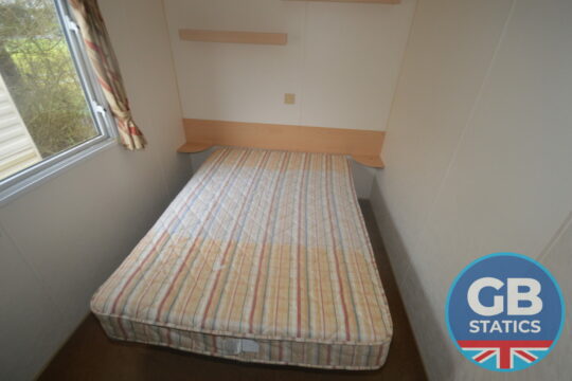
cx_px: 286
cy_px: 190
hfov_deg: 100.4
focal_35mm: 15
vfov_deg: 77.3
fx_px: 238
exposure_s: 1/60
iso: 500
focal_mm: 10
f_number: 4
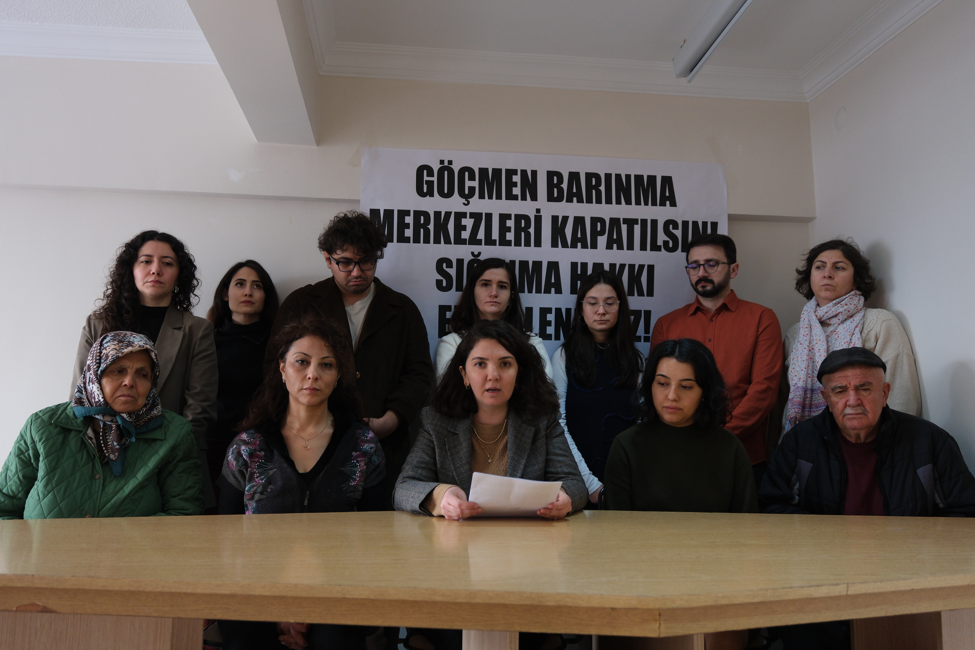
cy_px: 325
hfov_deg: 61.9
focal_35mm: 30
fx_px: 812
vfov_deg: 43.6
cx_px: 488
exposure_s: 1/80
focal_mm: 20.2
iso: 1000
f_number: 3.1
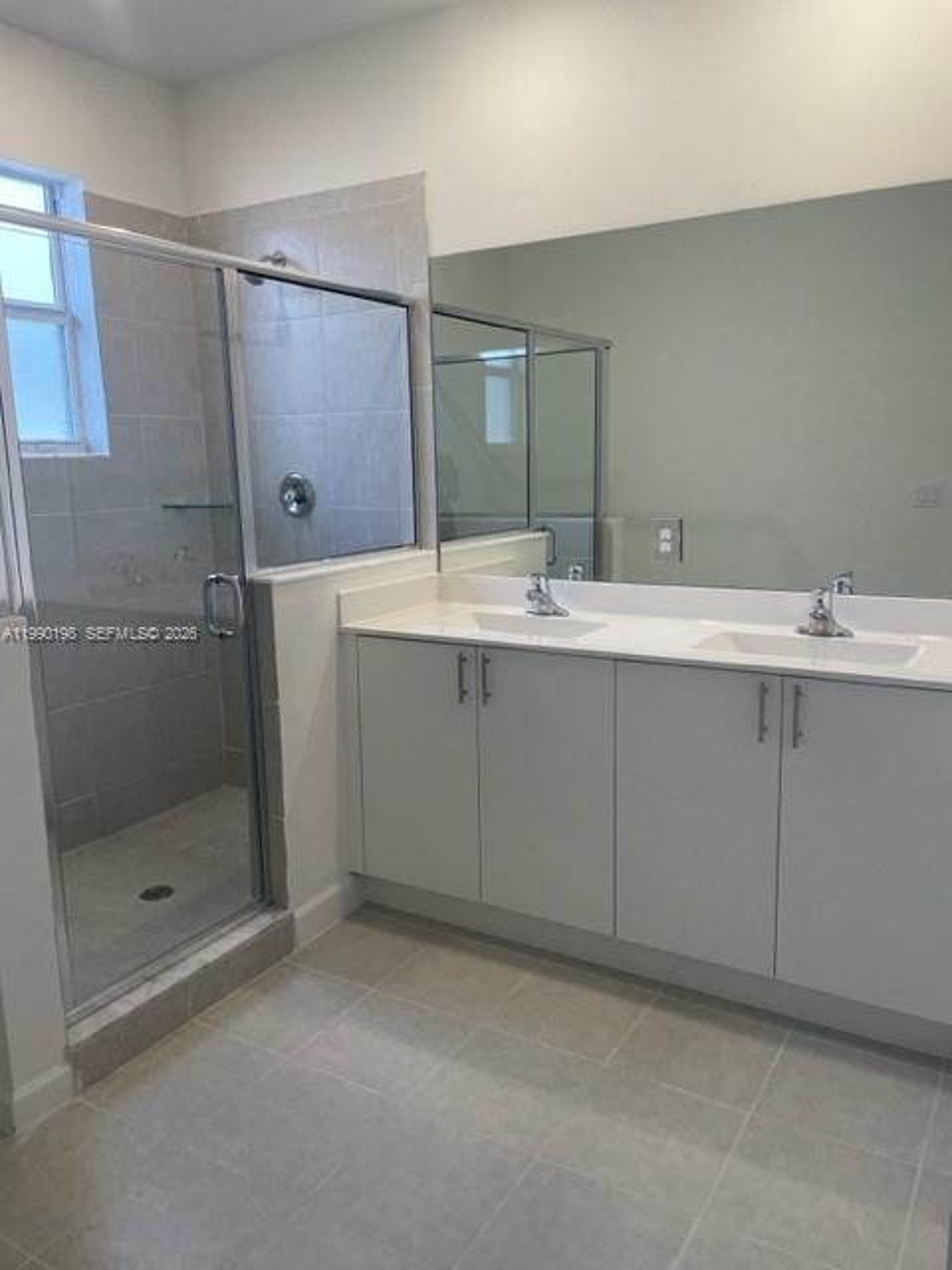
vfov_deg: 67.3
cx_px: 476
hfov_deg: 53.1
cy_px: 635
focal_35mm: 26
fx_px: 953
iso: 64
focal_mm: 4.2
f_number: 1.6
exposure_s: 1/120
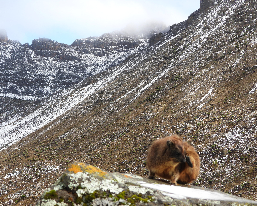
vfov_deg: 18.3
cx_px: 120
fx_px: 639
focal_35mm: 84
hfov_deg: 22.7
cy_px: 103
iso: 100
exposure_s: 1/320
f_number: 3.5
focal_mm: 14.4
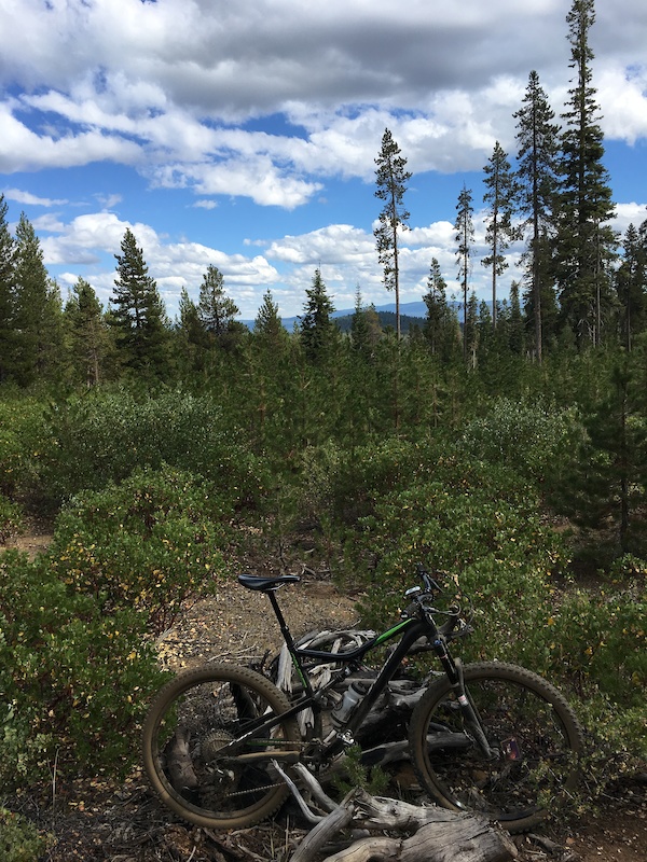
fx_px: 723
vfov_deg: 61.7
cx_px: 324
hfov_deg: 48.2
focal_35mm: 29
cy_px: 431
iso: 25
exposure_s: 1/1326
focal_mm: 4.15
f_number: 2.2
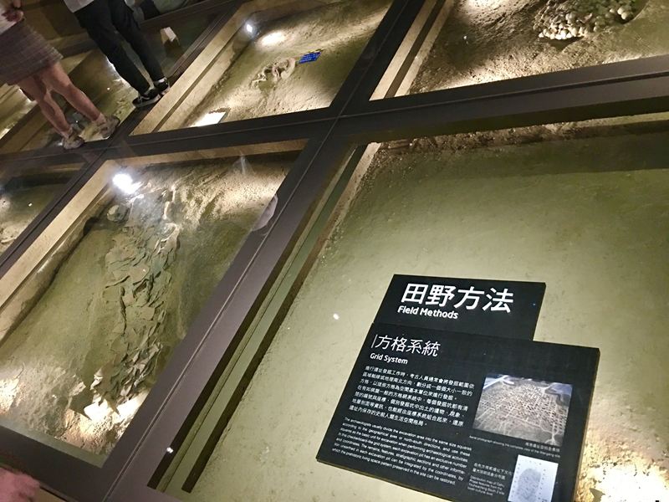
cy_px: 251
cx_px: 334
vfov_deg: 48.2
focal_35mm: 29
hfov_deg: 61.7
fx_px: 560
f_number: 2.2
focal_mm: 4.15
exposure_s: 1/4
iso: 80
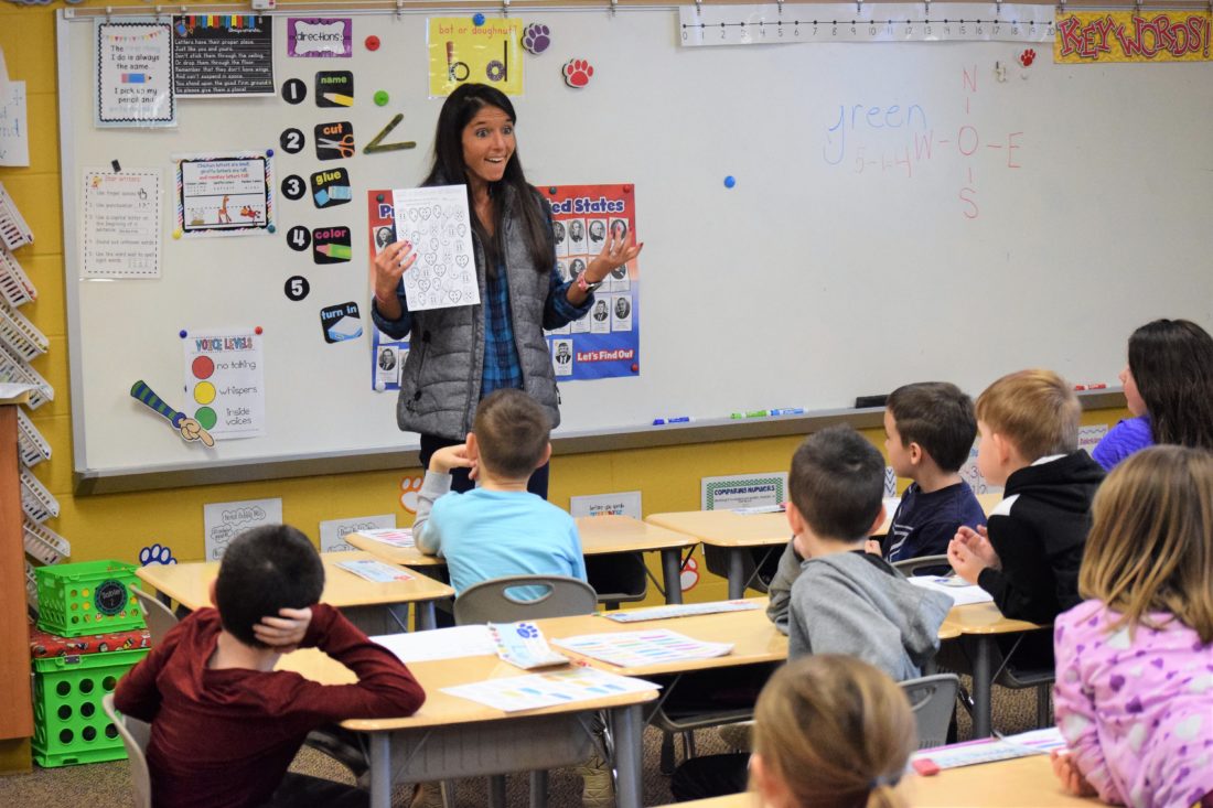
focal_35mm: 82
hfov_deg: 24.6
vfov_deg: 16.5
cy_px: 404
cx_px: 606
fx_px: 2779
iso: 3200
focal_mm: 55
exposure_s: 1/500
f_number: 4
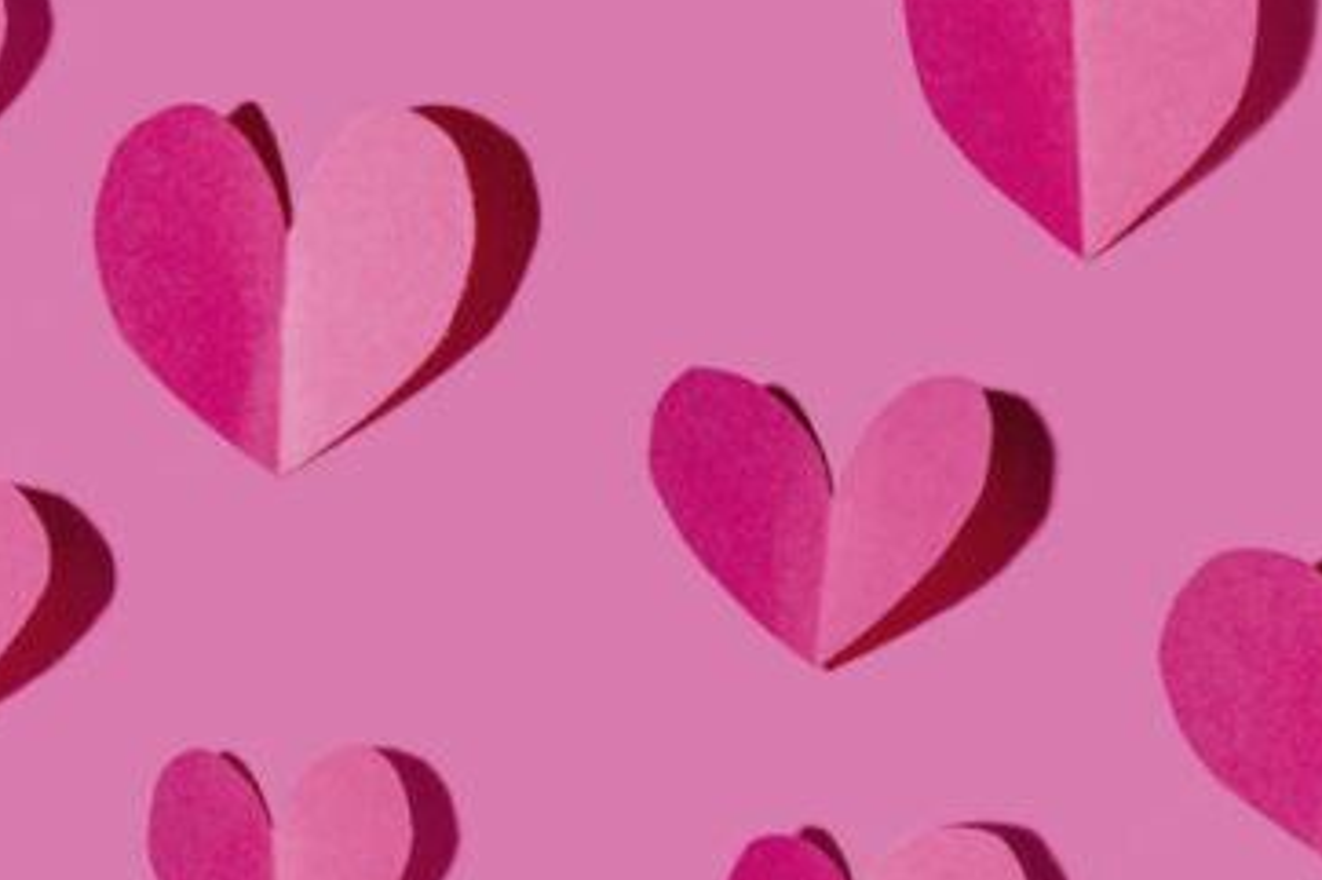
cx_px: 1004
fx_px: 3634
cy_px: -294
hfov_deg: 20.4
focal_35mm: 99
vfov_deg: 13.3
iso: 100
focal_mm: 35
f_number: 11
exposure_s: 1/160
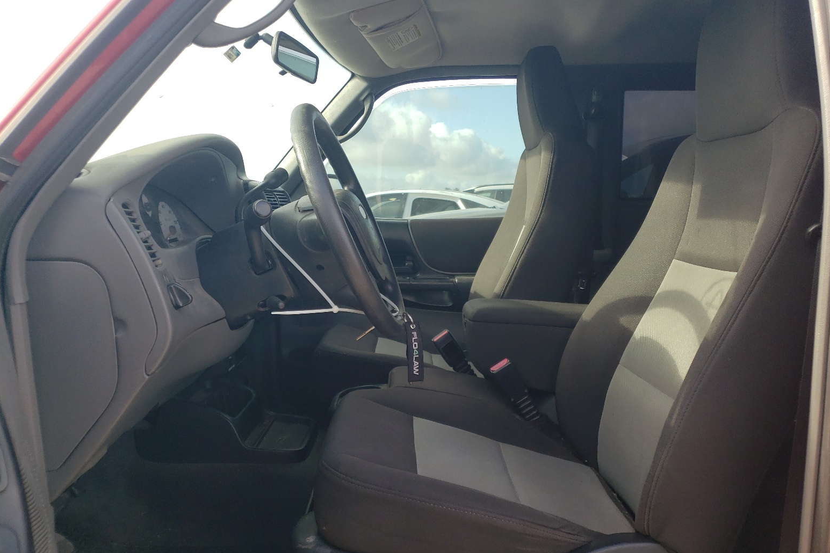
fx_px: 646
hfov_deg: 65.5
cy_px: 309
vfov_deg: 46.3
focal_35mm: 28
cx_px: 428
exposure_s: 1/417
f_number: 1.5
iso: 50
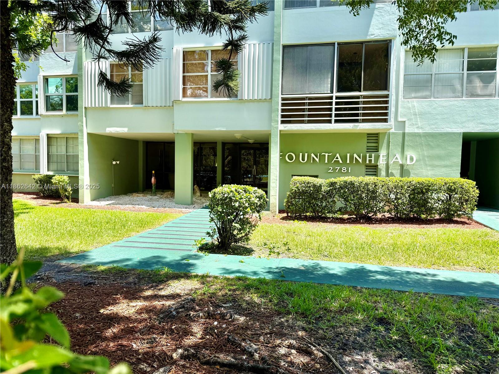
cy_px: 187
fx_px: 346
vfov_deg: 56.8
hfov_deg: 71.6
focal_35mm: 24
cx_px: 250
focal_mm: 6.76
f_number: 1.78
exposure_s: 1/1493
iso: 80
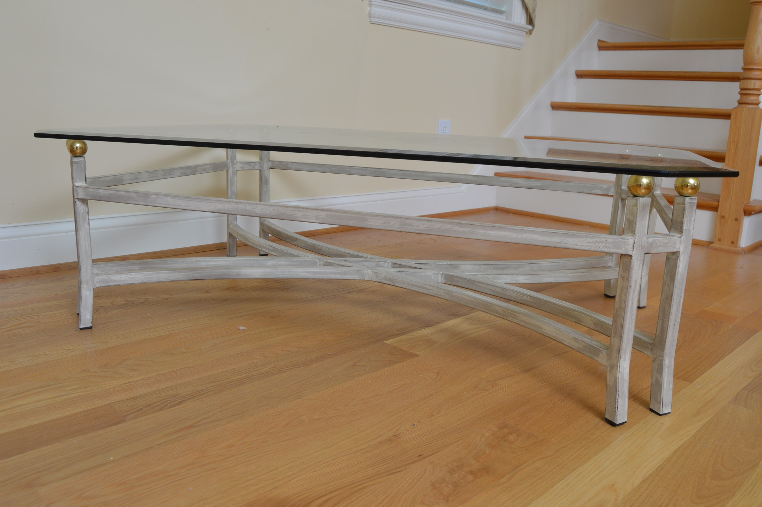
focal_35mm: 28
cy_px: 254
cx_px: 381
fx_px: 603
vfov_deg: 45.6
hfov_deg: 64.6
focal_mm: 19
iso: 400
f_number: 5
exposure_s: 1/80
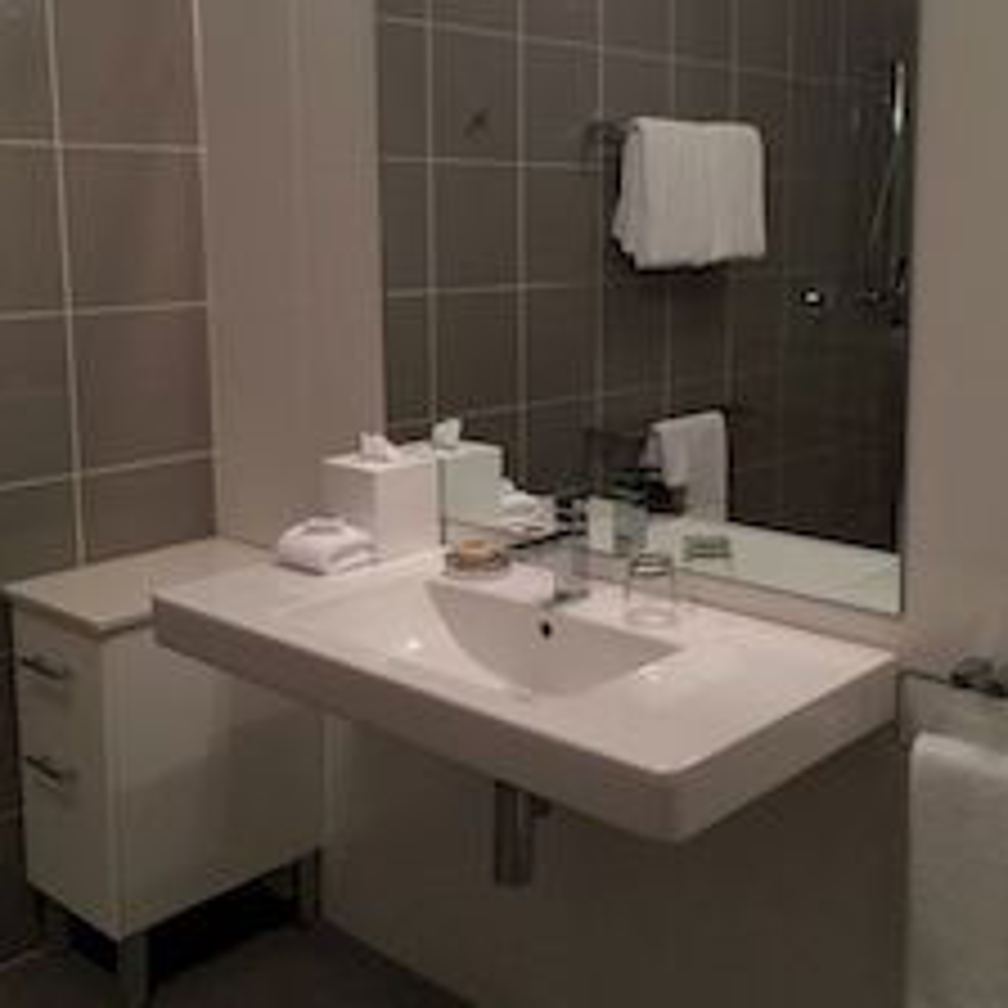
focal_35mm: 40
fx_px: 1318
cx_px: 544
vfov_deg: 41.6
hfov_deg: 41.8
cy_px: 392
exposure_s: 1/33
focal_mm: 4.15
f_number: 2.2
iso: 100
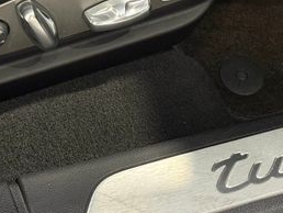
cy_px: -1
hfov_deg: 16.3
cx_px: 248
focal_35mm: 119
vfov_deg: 12.3
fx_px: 974
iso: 200
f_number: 1.78
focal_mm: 6.76
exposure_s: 1/60
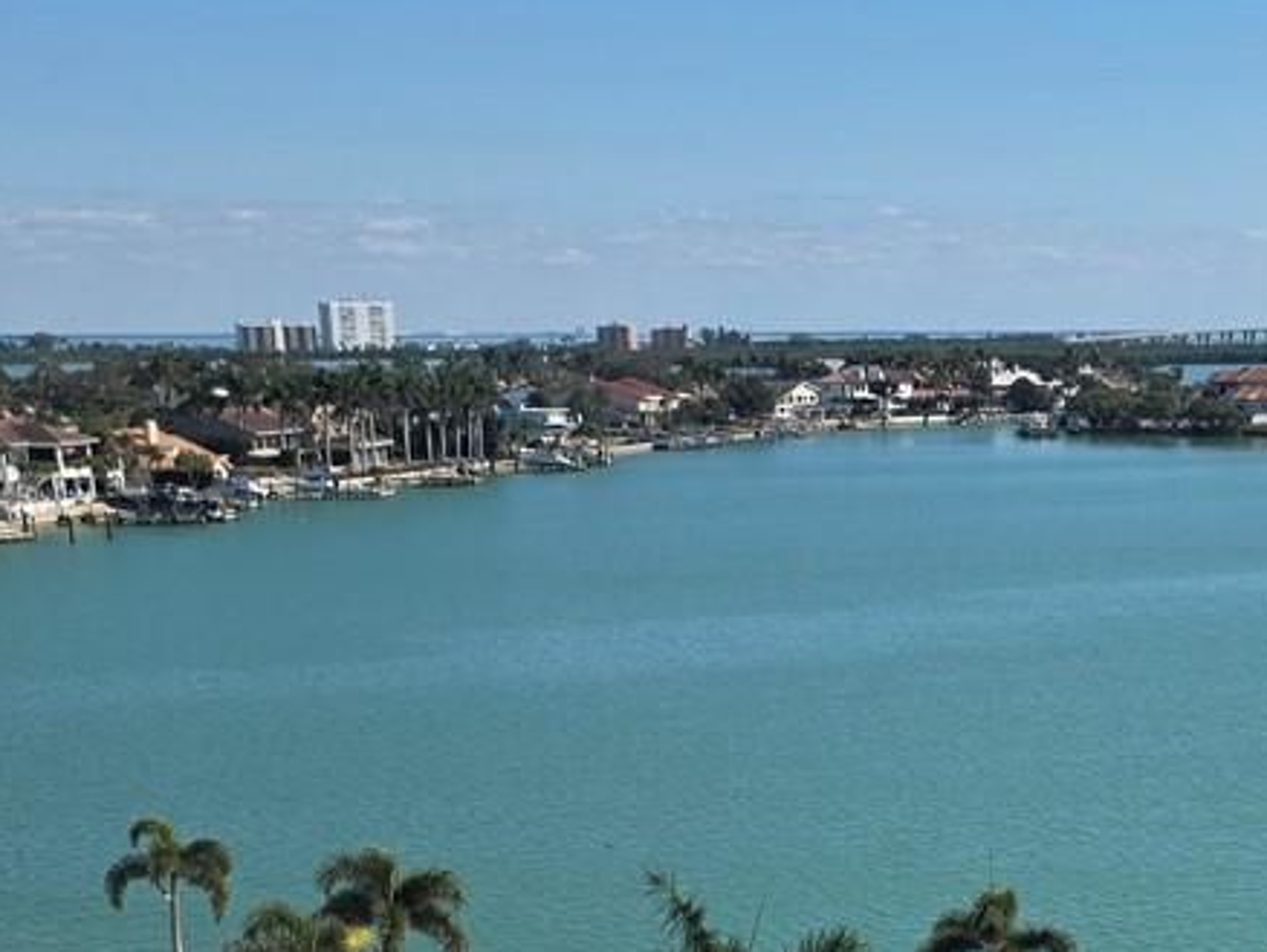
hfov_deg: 22.5
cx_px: 1238
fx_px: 3076
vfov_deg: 16.9
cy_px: 1126
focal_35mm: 84
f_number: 1.7
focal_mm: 6.25
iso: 80
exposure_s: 1/7944
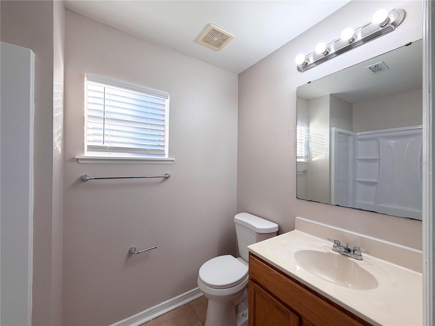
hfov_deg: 102.1
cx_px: 218
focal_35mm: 14
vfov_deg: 85.7
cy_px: 163
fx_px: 176
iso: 64
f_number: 2.2
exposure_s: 1/120
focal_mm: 2.22
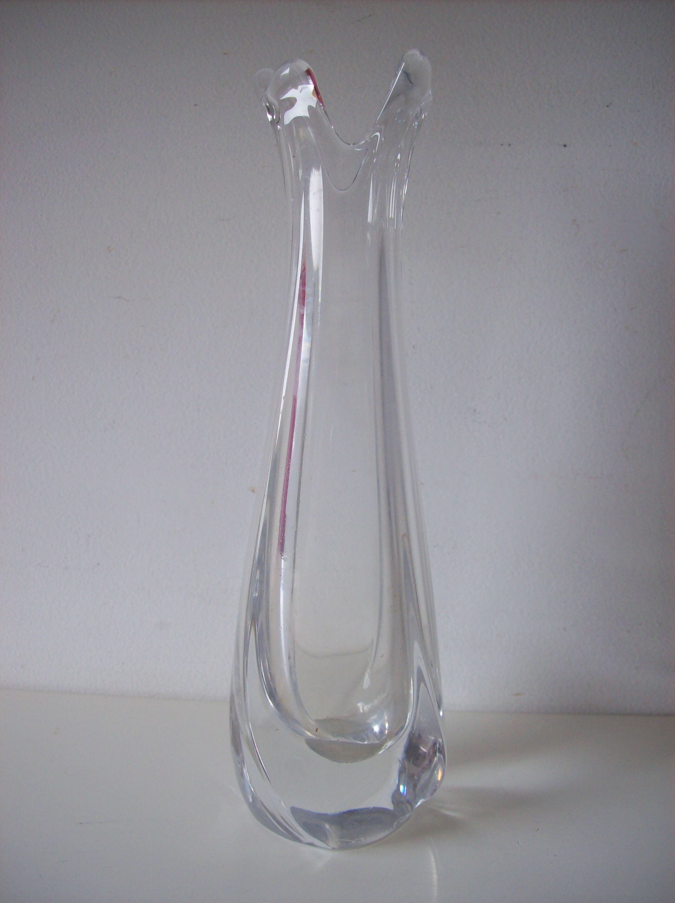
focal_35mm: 36
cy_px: 452
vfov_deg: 51.4
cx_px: 338
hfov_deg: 39.6
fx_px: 938
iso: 80
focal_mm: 6
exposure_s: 1/177
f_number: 2.7
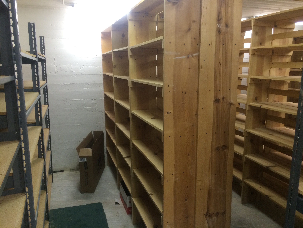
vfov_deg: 48.2
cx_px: 152
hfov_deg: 61.7
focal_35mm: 29
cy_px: 114
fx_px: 254
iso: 125
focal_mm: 4.15
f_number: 2.2
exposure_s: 1/30
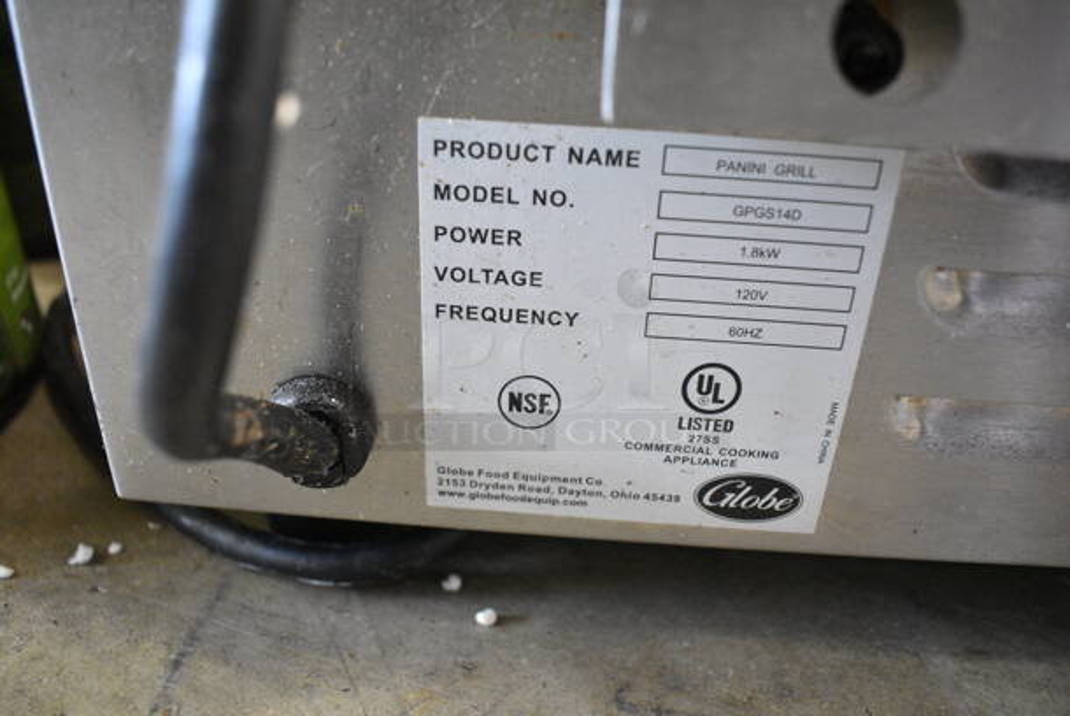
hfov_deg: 61.9
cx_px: 535
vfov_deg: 43.7
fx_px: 892
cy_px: 358
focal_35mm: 30
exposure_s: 1/30
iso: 4000
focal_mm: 20
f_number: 3.5
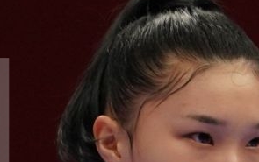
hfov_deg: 0.8
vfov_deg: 0.5
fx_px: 18440
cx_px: 522
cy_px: 447
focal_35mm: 2610
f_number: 4
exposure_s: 1/500
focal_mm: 280
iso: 1000
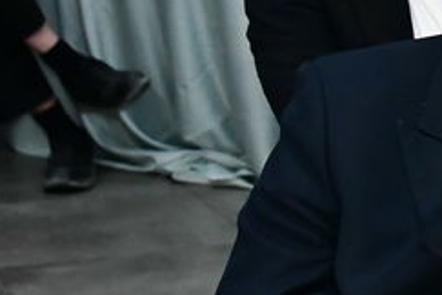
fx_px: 2824
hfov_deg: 8.8
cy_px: 3
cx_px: 608
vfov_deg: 6.0
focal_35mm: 230
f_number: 5.6
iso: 3200
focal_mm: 40
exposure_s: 1/100
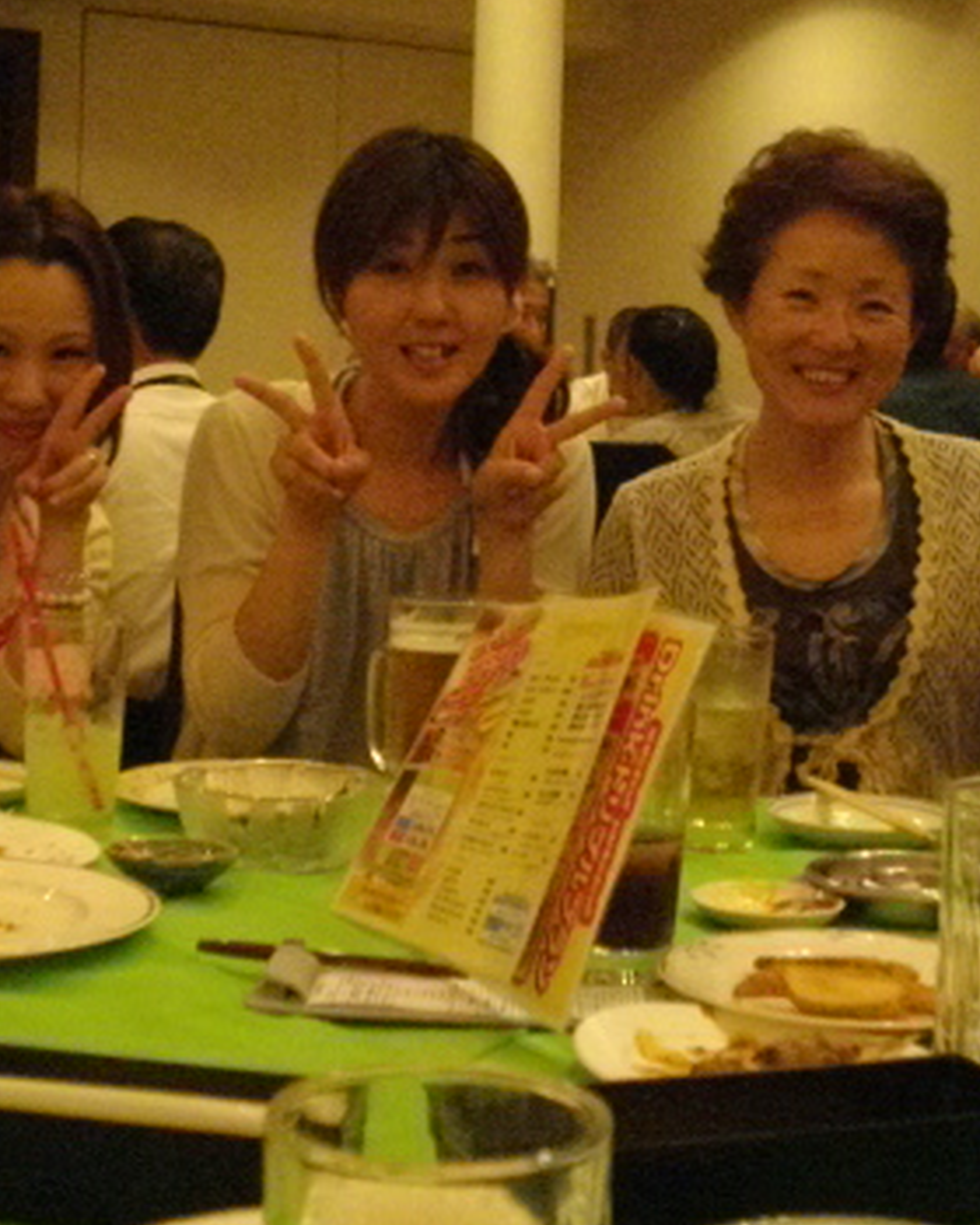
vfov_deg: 28.5
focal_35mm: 66
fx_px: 2393
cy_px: 420
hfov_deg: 23.1
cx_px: 410
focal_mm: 6.2
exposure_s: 1/40
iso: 800
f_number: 2.8
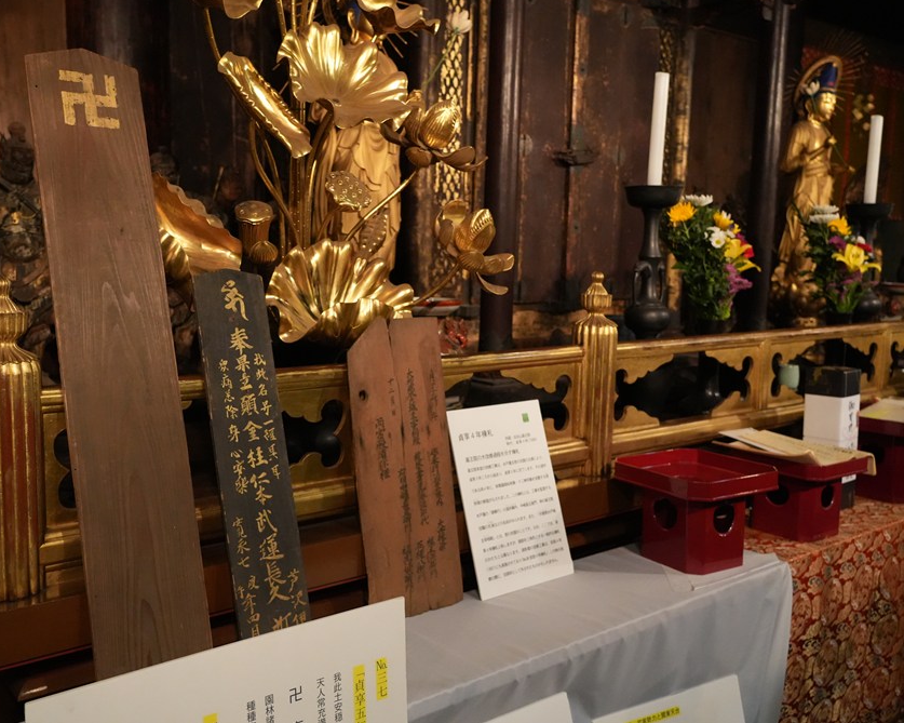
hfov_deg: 56.7
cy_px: 356
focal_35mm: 31
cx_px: 360
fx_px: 829
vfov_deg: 47.1
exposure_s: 1/160
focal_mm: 27
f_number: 4
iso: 8000
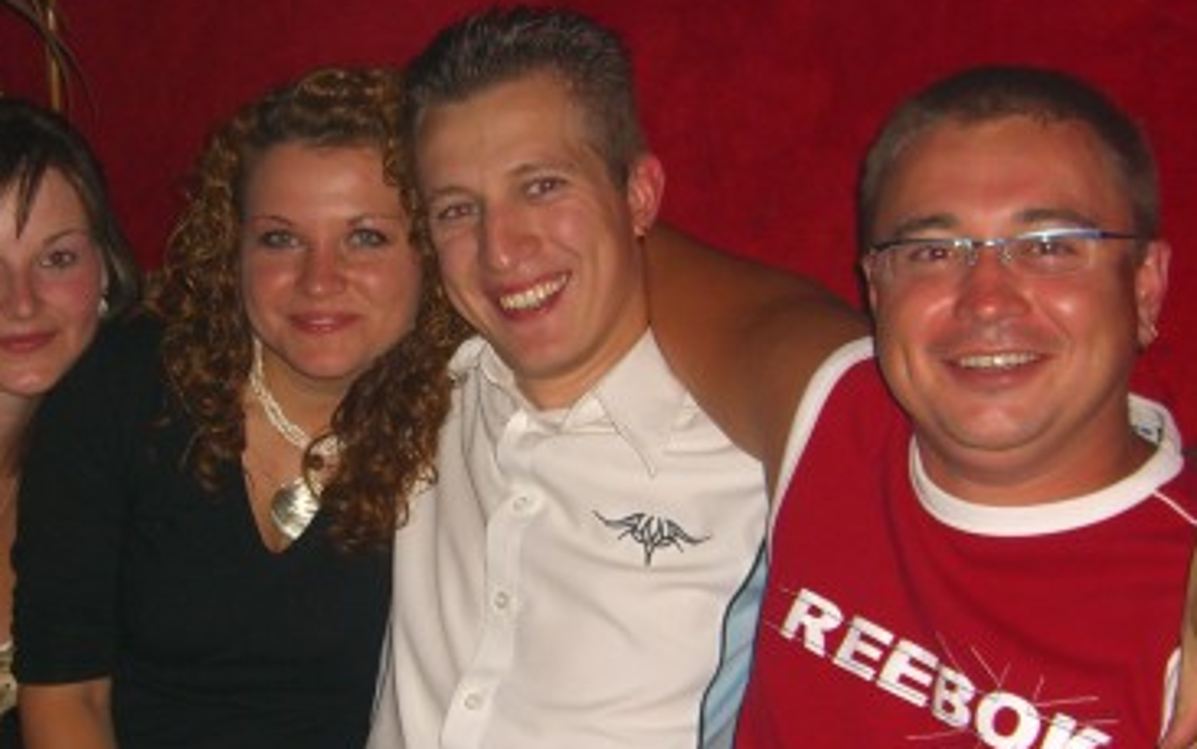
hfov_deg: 31.0
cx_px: 487
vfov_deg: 19.7
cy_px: 478
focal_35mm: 66
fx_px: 2154
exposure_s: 1/60
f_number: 2.8
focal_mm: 7.9
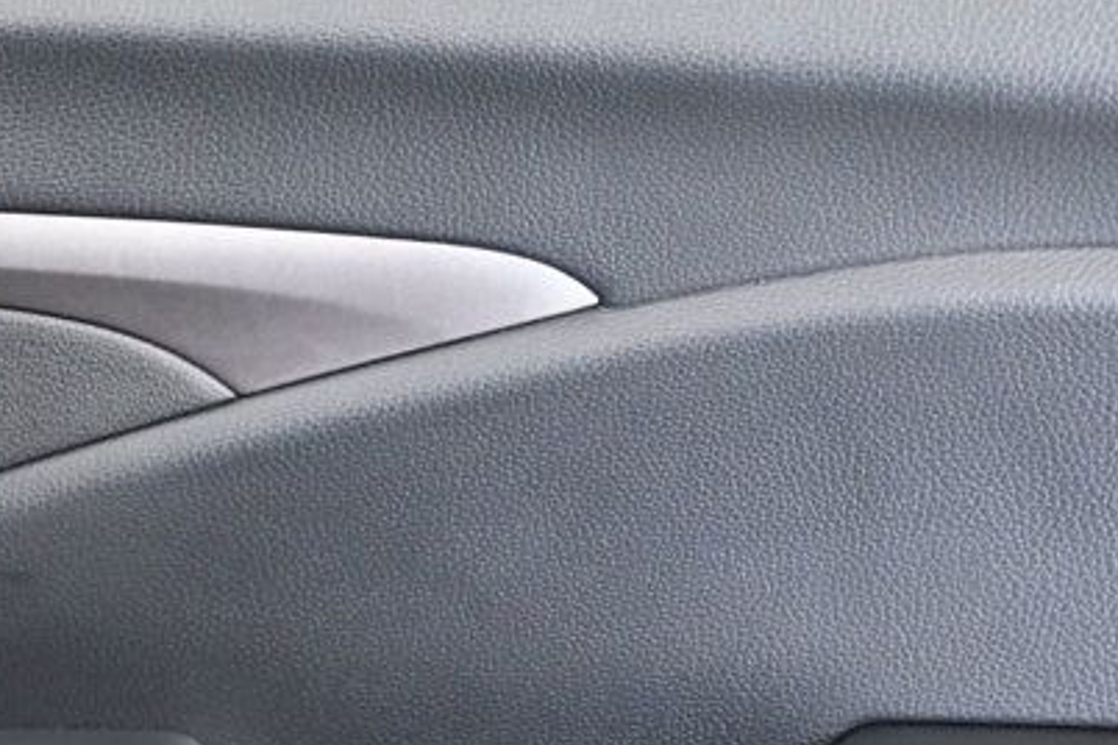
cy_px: 903
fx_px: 4503
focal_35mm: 145
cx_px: 231
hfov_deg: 14.1
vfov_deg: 9.3
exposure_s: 1/80
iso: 2500
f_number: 4.2
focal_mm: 38
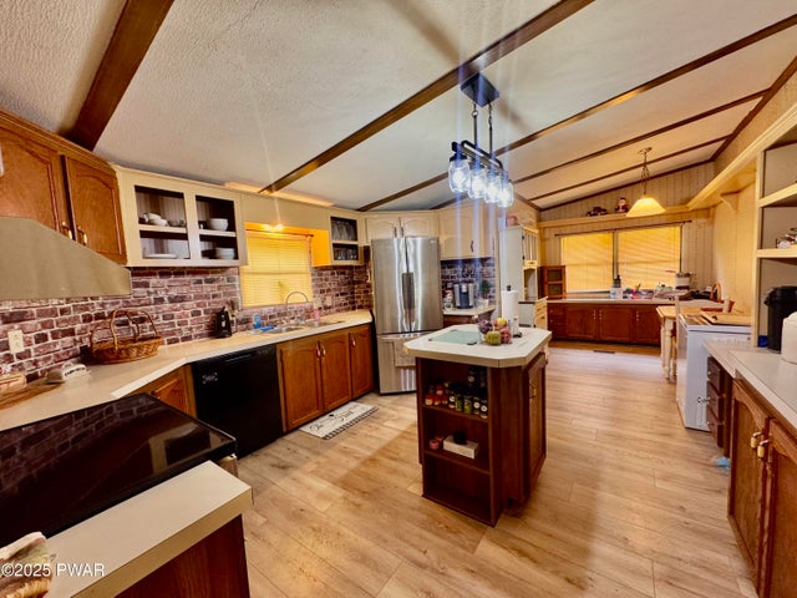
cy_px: 299
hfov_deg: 102.1
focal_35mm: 14
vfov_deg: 85.7
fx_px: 322
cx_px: 398
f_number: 2.2
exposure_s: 1/60
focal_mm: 2.22
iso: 250
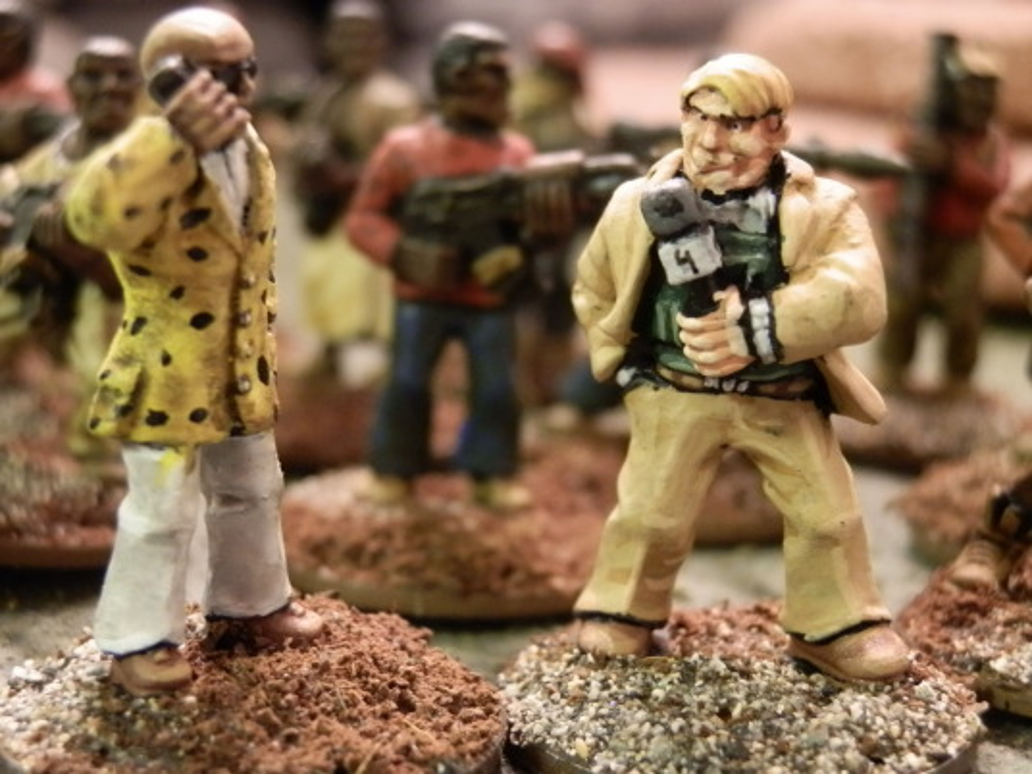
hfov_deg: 31.7
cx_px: 516
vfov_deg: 24.0
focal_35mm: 61
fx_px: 1819
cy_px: 387
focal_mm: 10.99
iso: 400
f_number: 3.7
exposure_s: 1/8
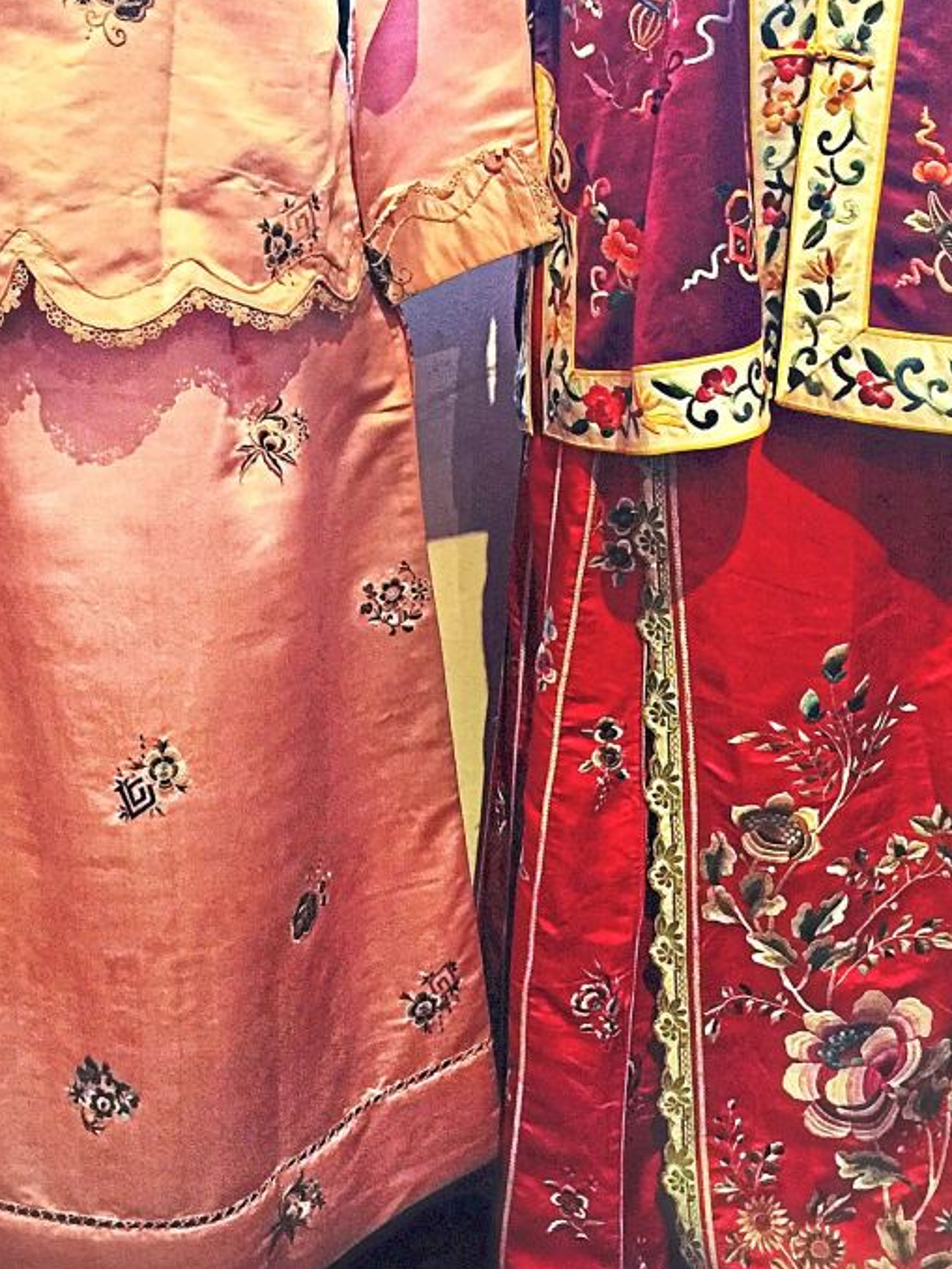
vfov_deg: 35.5
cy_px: 356
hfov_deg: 27.5
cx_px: 415
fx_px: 1942
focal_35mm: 53
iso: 125
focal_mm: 4.15
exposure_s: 1/10
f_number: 2.2
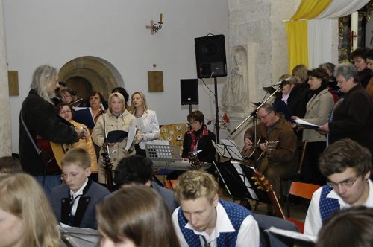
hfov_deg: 42.4
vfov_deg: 28.9
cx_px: 186
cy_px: 124
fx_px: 481
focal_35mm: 46
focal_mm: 31
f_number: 4.5
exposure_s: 1/80
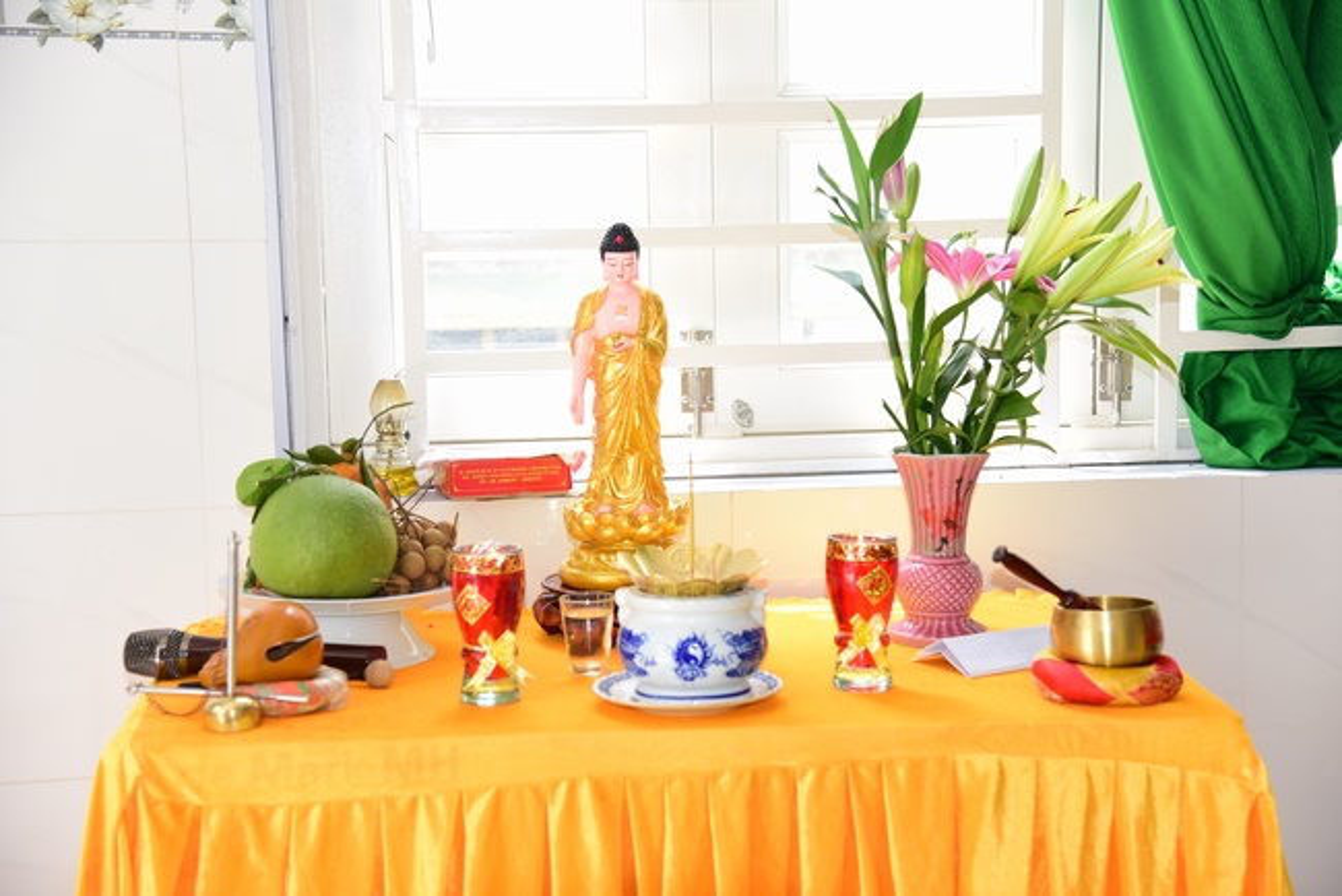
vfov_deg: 23.4
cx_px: 671
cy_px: 448
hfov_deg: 34.5
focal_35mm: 58
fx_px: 2163
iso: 500
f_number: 4
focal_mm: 58
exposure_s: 1/160
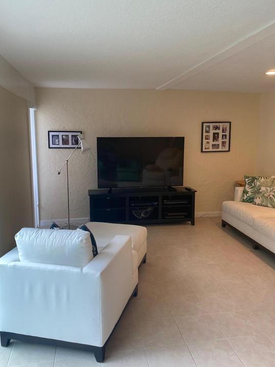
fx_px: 296
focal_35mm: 28
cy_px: 179
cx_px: 131
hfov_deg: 49.7
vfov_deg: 63.4
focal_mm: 4.25
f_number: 1.8
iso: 80
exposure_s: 1/120
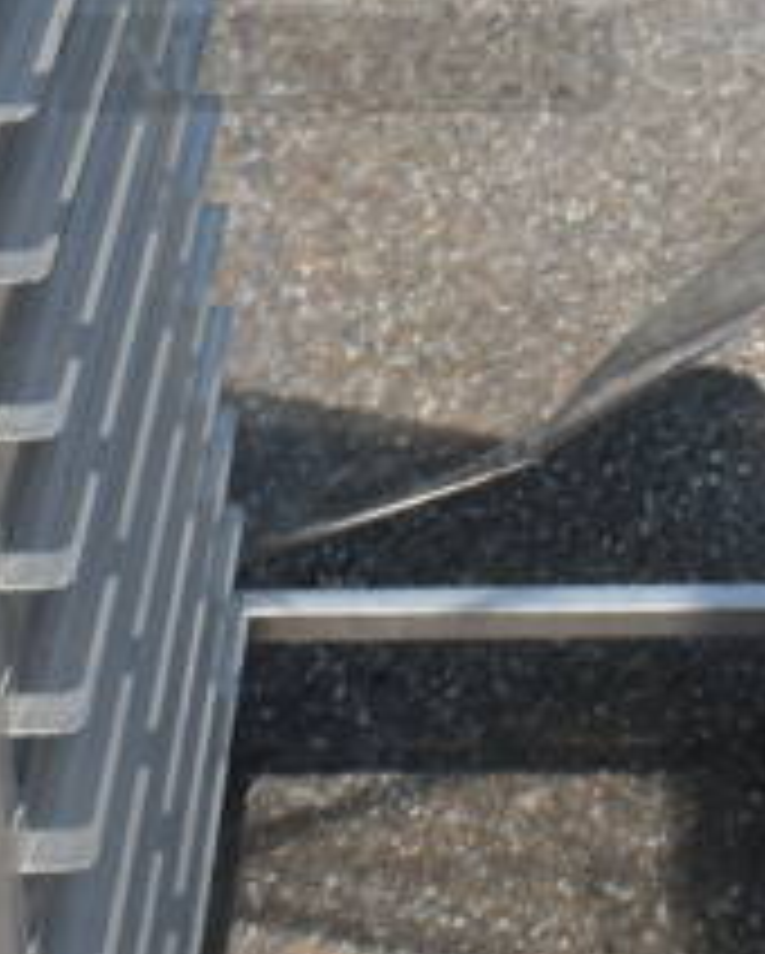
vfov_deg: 17.0
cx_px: 562
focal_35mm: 109
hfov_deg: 14.1
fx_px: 3080
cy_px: -124
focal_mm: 18
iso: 100
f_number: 9
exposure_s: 1/320
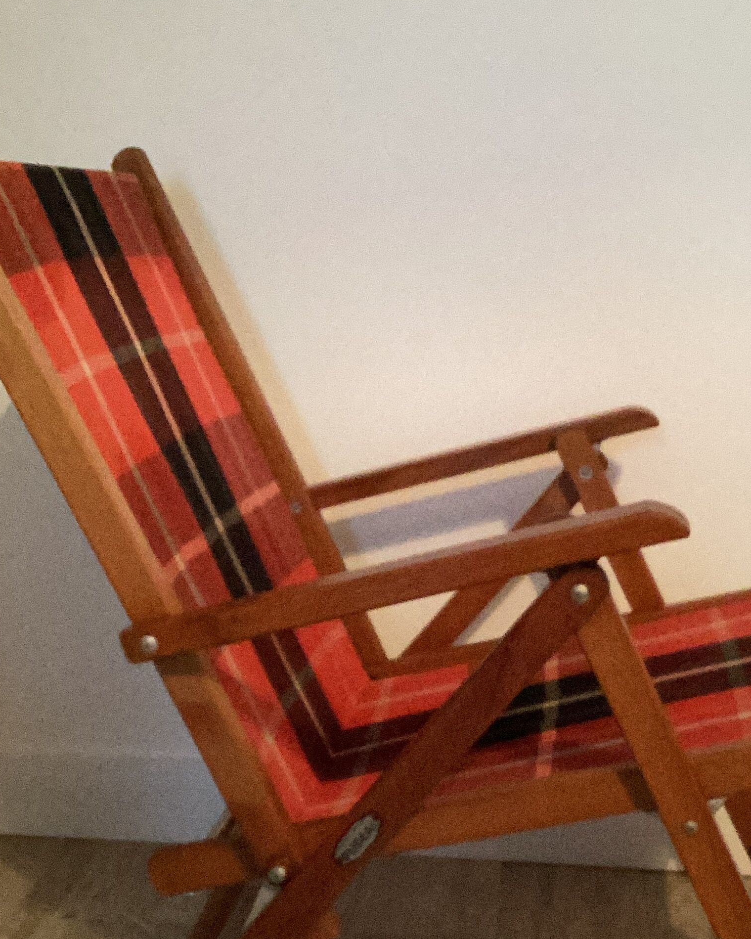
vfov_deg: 35.5
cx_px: 441
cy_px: 650
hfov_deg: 29.1
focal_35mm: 52
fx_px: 1445
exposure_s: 1/25
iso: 640
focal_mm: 3.3
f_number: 2.4
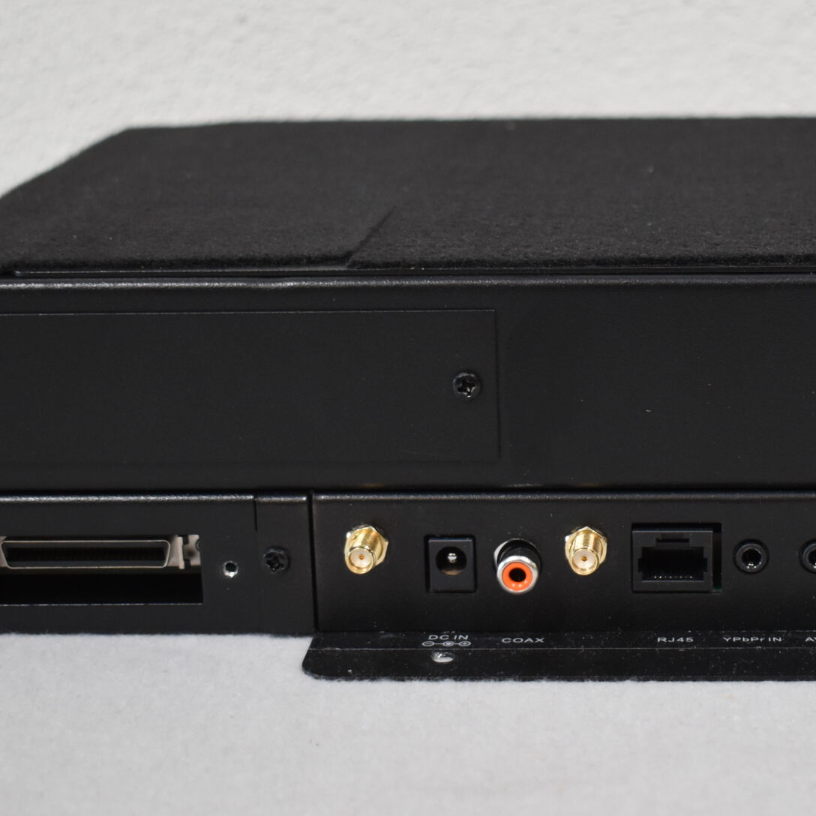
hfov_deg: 21.2
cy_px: 413
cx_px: 618
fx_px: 2160
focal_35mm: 81
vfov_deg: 21.4
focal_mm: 27
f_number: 4
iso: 800
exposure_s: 1/160
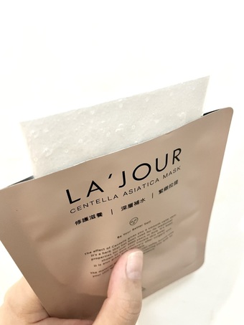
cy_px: 162
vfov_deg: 67.3
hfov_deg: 53.1
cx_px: 122
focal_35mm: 26
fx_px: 244
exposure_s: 1/60
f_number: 1.6
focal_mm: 4.2
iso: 200
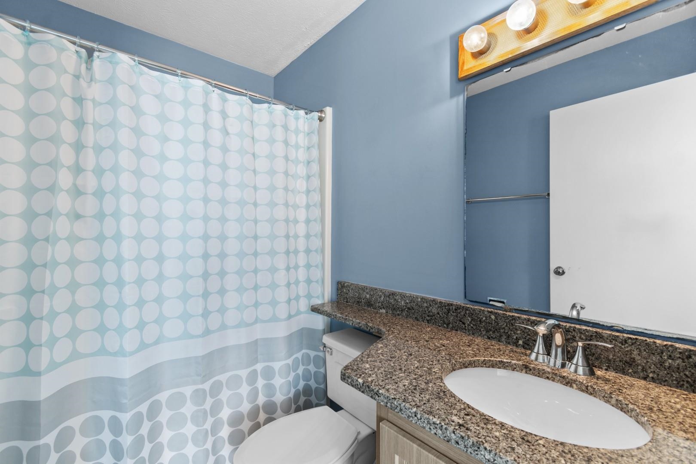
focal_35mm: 15
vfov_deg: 77.3
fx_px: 290
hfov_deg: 100.4
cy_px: 232
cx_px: 348
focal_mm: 10
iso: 100
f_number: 4.5
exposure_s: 1/5
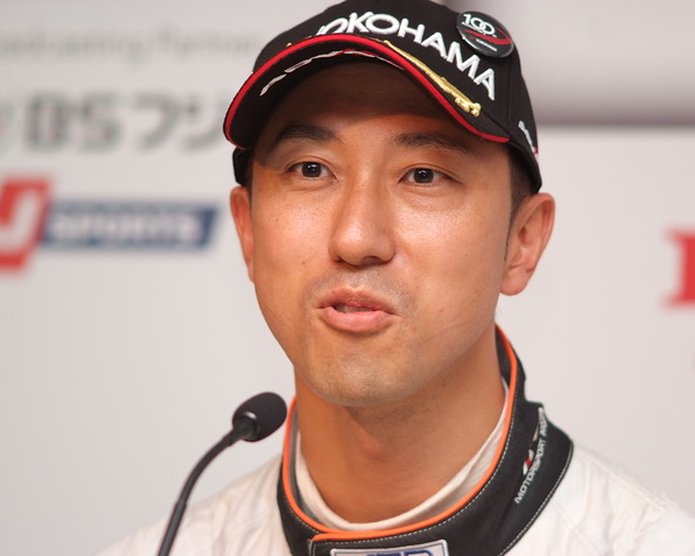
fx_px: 6295
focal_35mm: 306
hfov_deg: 6.3
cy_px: 279
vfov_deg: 5.1
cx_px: 346
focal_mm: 180
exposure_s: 1/250
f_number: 2.8
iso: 320
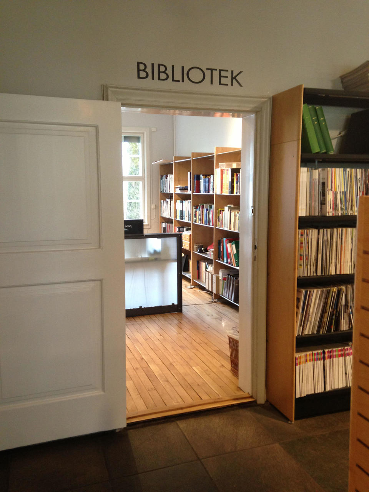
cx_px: 184
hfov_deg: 42.9
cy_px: 246
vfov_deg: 55.4
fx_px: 469
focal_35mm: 33
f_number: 2.4
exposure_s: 1/20
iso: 125
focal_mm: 4.13
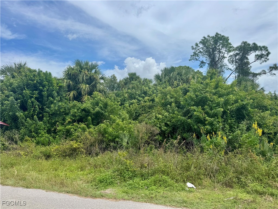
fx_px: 193
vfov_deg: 56.8
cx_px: 139
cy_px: 104
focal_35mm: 24
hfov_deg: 71.6
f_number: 1.78
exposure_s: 1/5814
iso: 80
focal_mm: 6.76
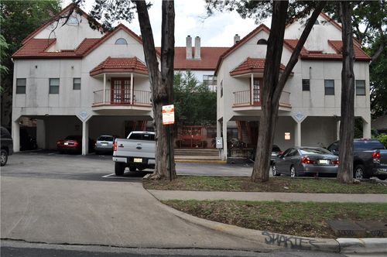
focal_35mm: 27
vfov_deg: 47.8
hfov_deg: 67.4
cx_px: 194
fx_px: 290
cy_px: 128
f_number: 8
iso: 200
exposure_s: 1/200
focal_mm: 18
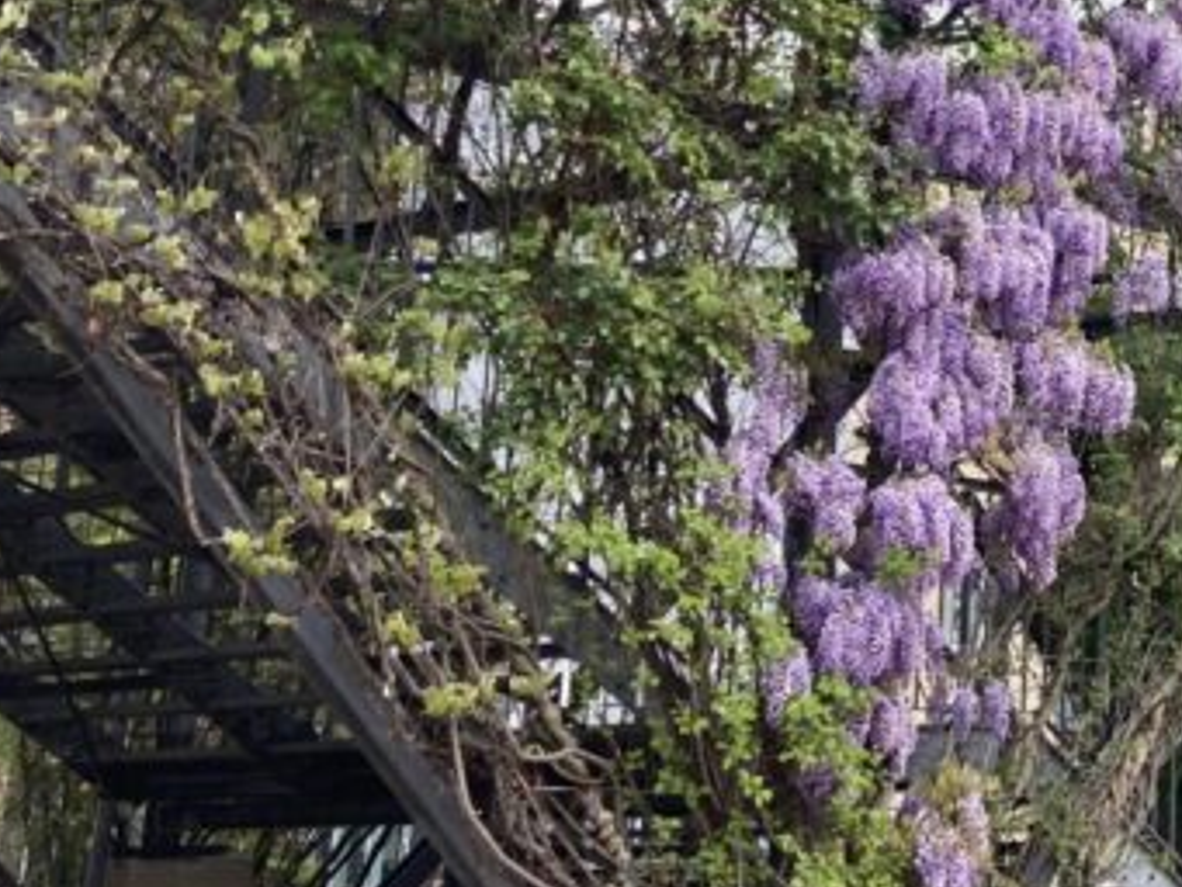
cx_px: 1553
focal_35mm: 84
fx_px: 2869
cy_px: -35
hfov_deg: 21.1
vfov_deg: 17.1
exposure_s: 1/352
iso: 20
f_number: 1.8
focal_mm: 3.99
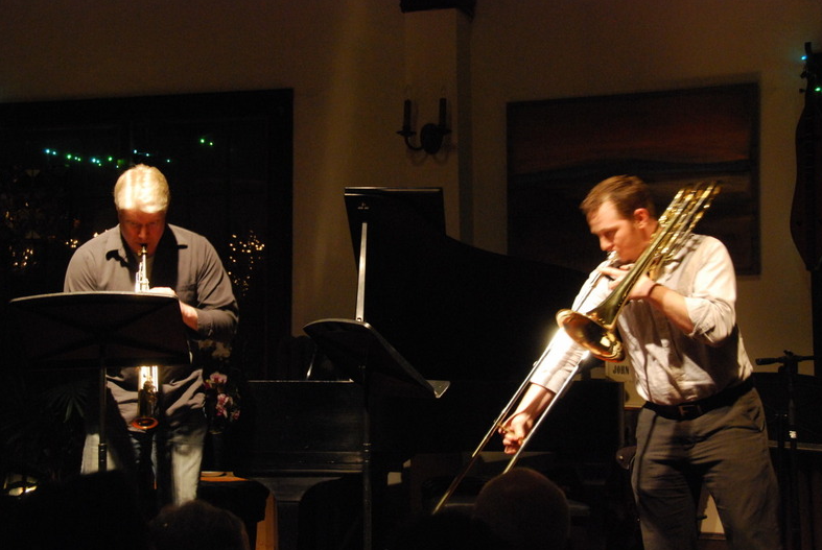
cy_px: 277
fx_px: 1395
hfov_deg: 32.8
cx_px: 416
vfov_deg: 22.3
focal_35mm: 61
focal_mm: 40
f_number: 6.3
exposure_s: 1/13
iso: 1600
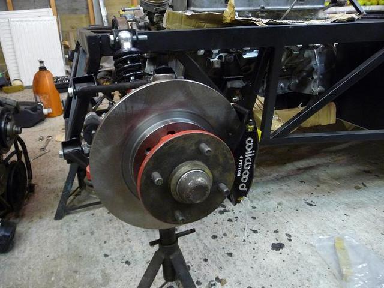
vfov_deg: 49.7
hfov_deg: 63.4
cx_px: 192
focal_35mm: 28
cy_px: 144
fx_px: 311
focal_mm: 4.7
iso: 400
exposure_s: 1/8
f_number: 3.3
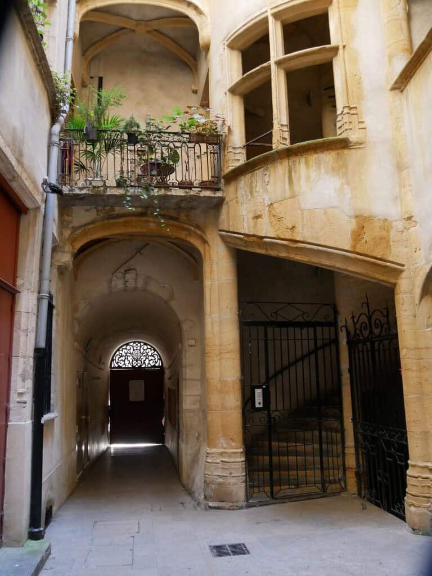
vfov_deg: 63.4
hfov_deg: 49.7
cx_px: 216
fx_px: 466
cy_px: 288
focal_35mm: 28
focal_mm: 14
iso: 800
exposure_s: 1/60
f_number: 3.5
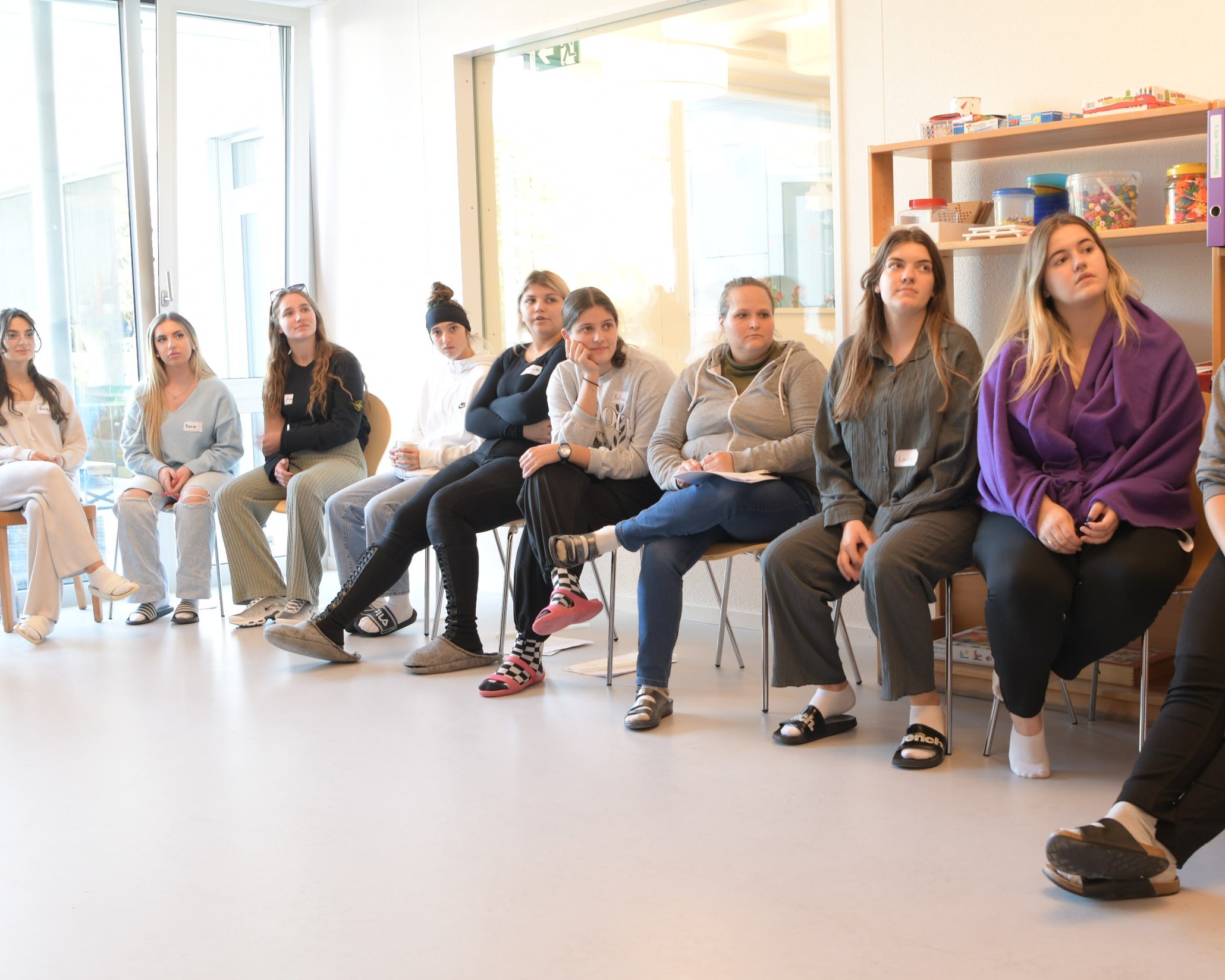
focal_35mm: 41
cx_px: 728
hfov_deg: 44.6
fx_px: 1486
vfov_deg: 36.5
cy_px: 494
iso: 100
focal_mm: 24
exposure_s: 1/4
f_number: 4
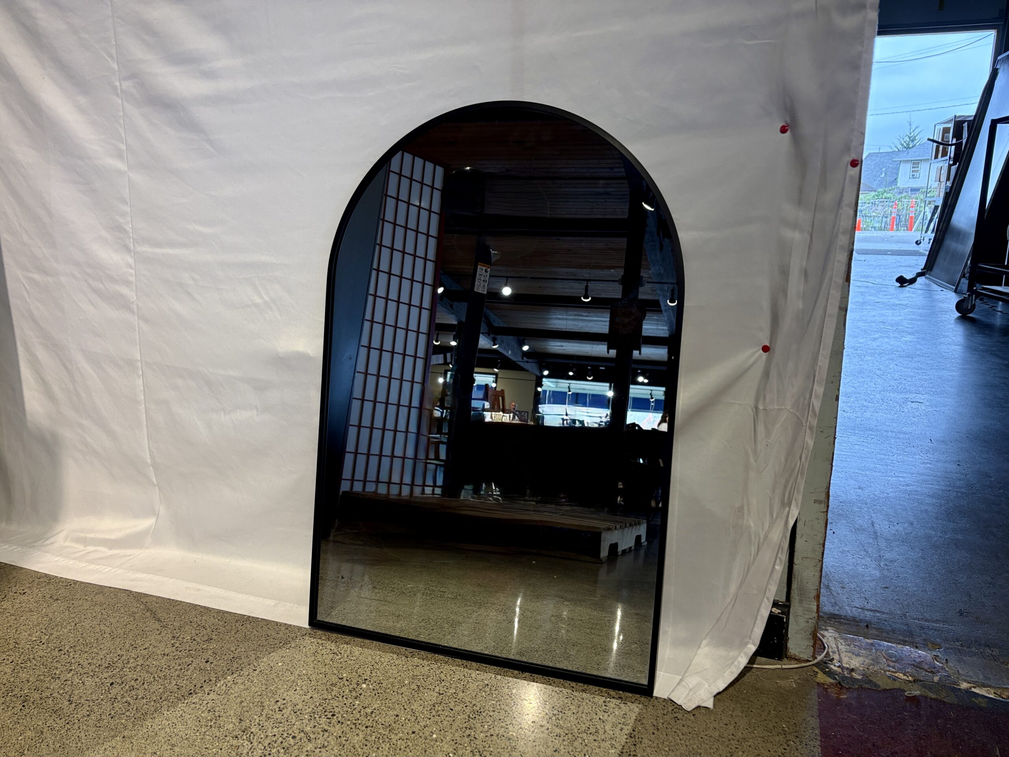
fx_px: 758
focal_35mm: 26
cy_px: 378
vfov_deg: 53.1
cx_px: 504
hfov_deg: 67.3
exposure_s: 1/164
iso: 125
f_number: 1.6
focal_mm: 5.96
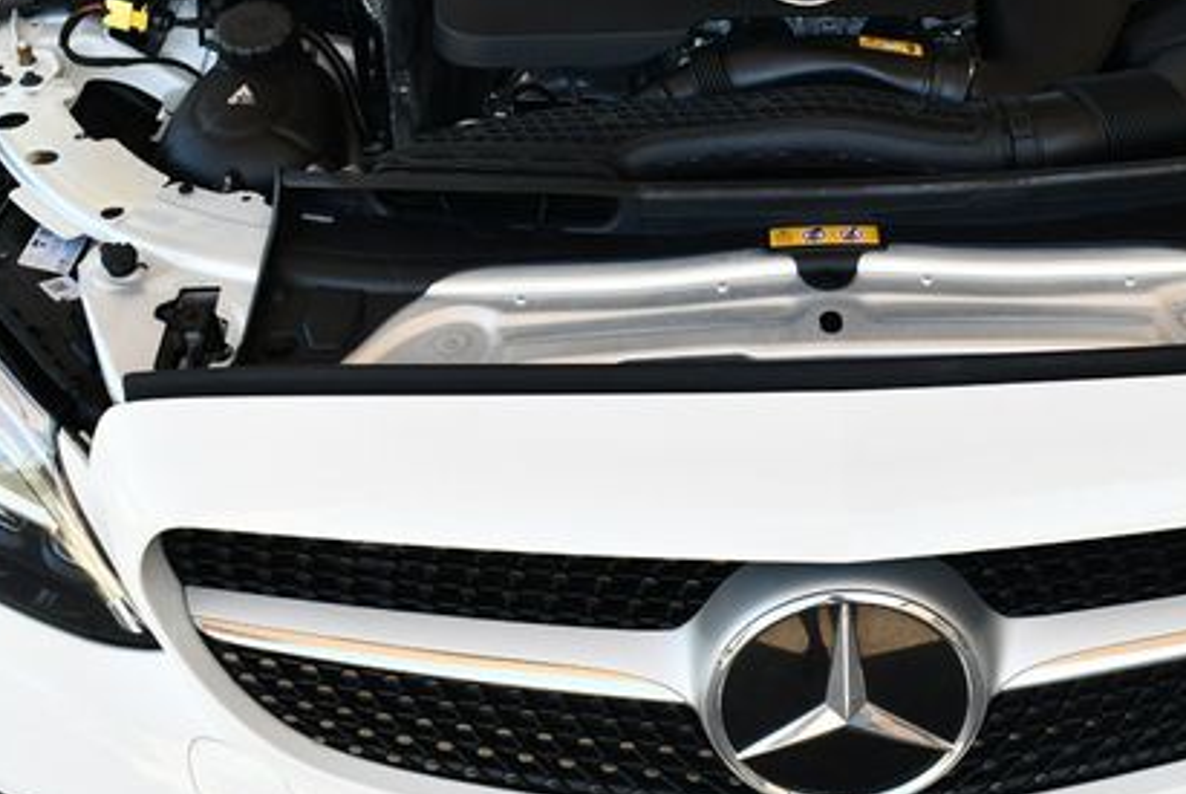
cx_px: 802
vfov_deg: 24.1
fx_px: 1847
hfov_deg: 35.2
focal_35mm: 56
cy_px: 248
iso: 360
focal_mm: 18
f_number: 5.6
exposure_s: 1/250
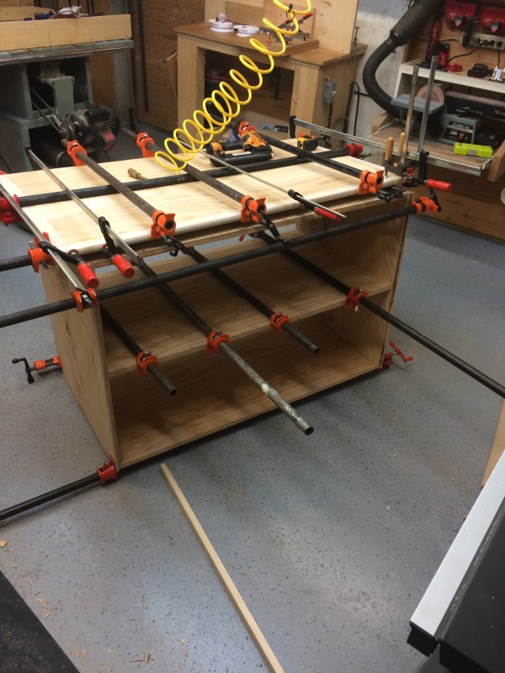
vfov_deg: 61.7
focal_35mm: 29
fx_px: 564
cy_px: 336
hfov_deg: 48.2
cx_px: 252
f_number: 2.2
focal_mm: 4.15
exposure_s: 1/30
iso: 80
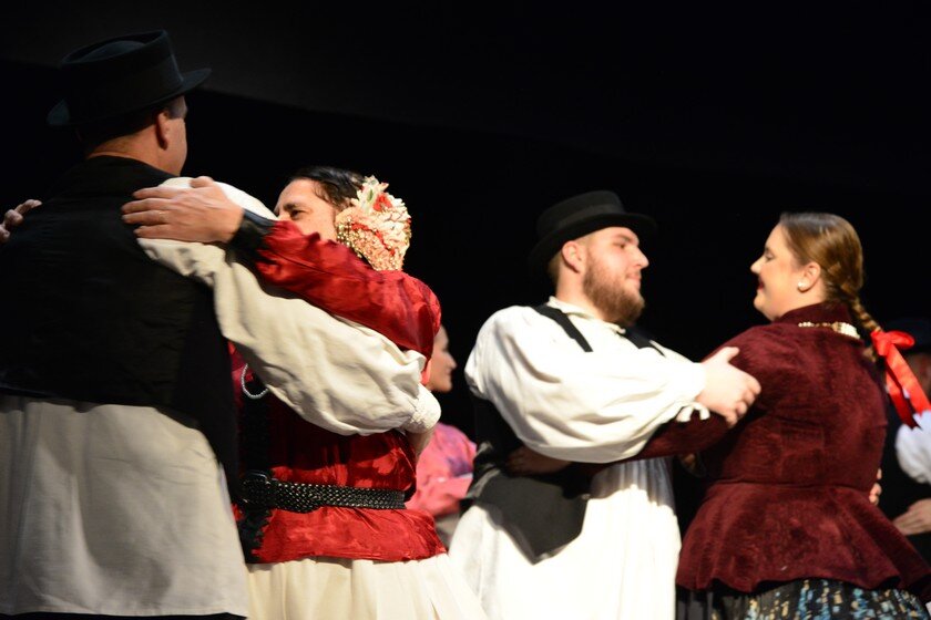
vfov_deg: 15.9
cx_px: 466
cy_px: 310
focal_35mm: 86
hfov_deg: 23.6
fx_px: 2224
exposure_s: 1/125
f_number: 4.5
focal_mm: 86
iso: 3200
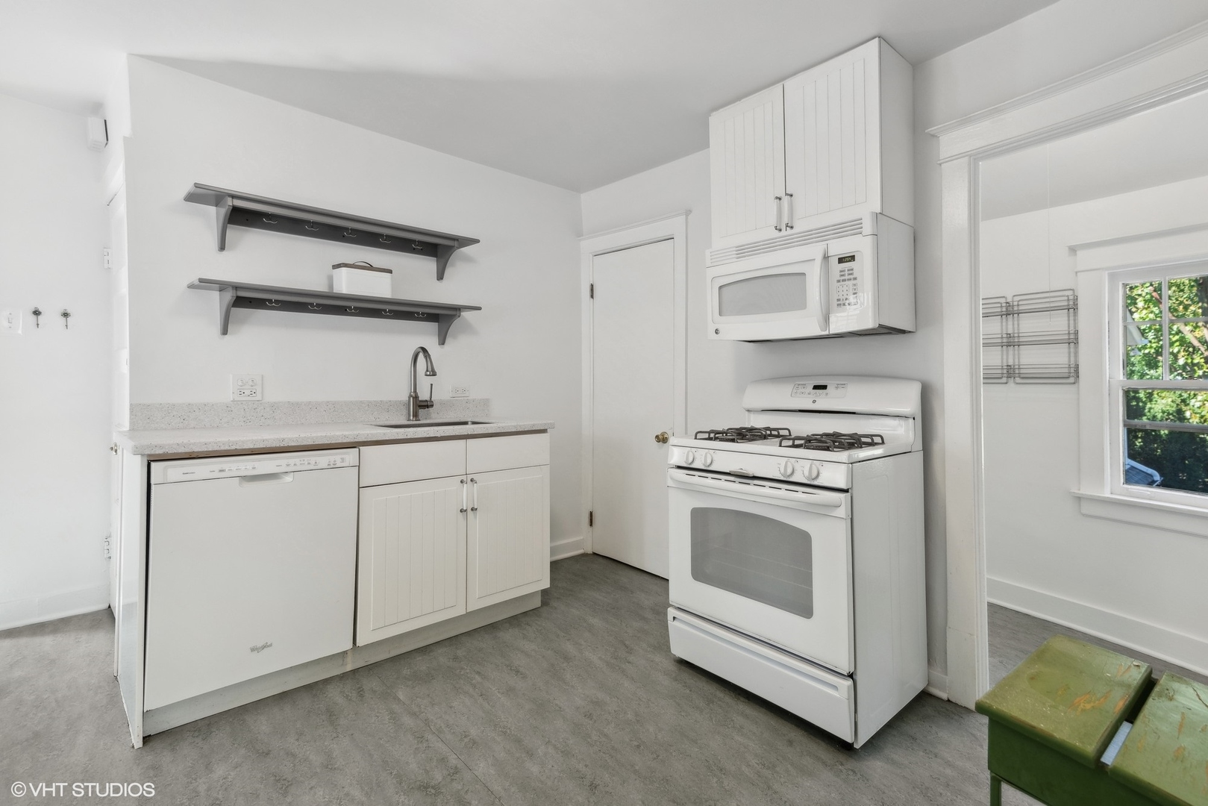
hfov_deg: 96.7
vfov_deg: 73.8
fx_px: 537
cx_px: 604
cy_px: 403
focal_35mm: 16
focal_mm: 16
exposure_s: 1/15
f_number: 8
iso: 320
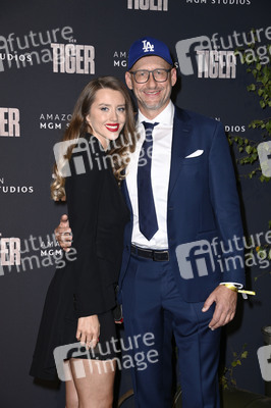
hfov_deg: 17.5
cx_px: 136
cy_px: 204
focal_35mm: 78
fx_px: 882
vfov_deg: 26.0
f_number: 5.6
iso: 500
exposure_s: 1/250
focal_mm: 78
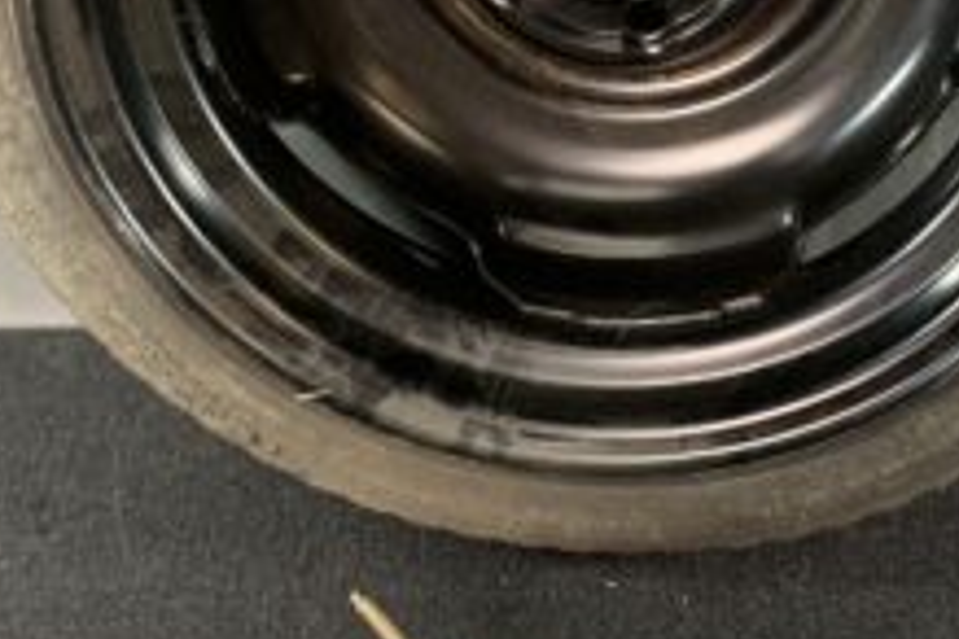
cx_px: 683
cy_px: 140
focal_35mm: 74
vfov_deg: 18.3
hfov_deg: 27.1
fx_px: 1971
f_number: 1.8
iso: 320
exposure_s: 1/60
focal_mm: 4.25
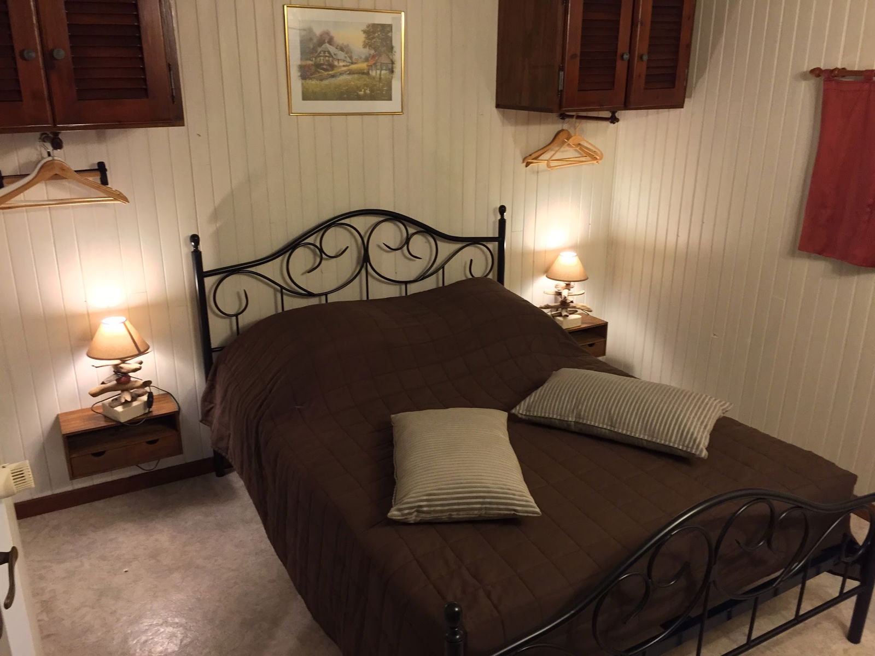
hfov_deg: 61.7
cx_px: 438
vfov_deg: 48.2
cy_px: 328
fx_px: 733
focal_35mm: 29
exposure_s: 1/30
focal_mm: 4.15
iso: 250
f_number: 2.2
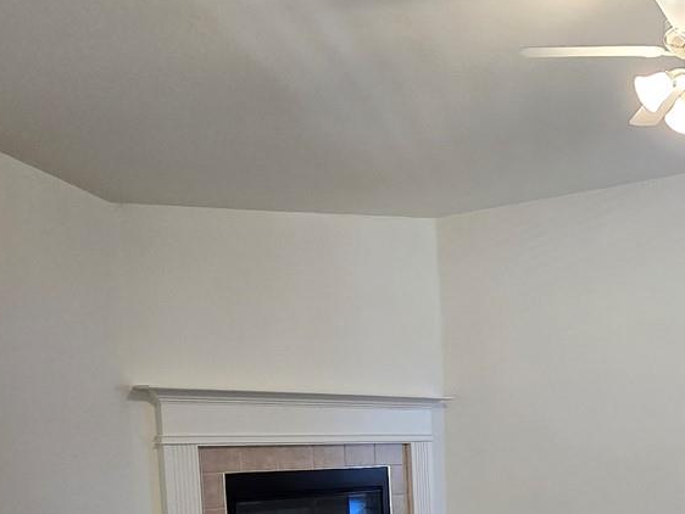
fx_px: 732
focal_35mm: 37
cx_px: 783
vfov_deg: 35.2
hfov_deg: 39.3
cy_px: 510
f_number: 2.2
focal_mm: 2.2
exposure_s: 1/60
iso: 200
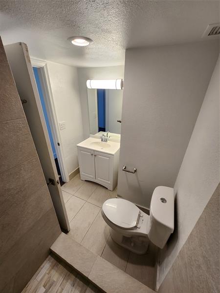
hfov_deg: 89.9
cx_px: 110
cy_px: 146
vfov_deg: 106.2
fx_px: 110
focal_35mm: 13
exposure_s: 1/60
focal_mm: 1.74
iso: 50
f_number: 2.2
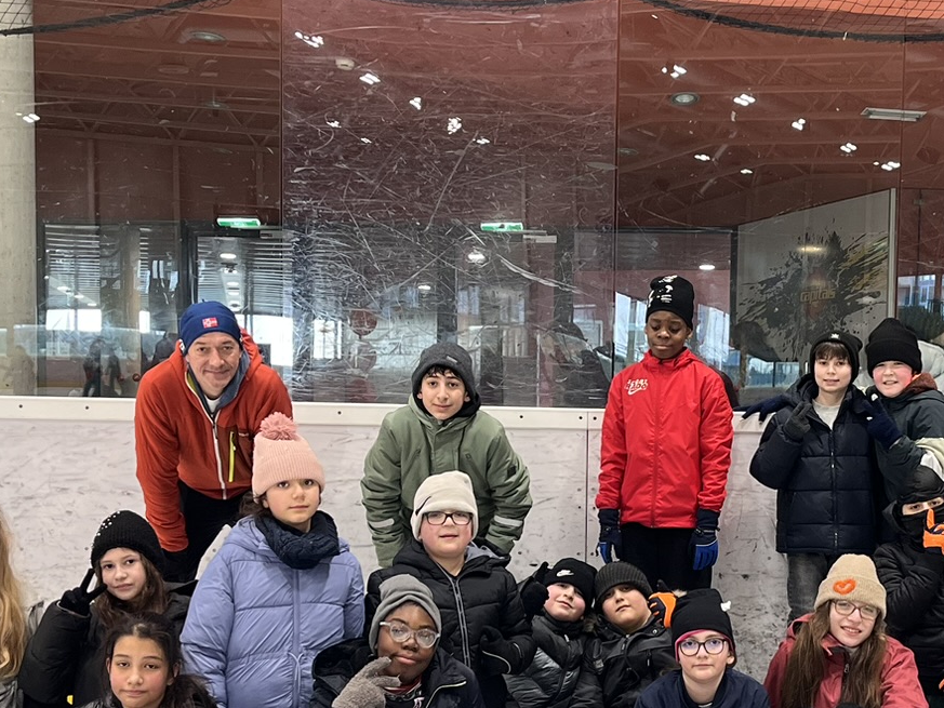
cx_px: 689
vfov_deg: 23.7
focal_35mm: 61
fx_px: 1664
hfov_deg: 31.2
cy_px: 546
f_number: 1.6
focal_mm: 5.1
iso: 80
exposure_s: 1/100
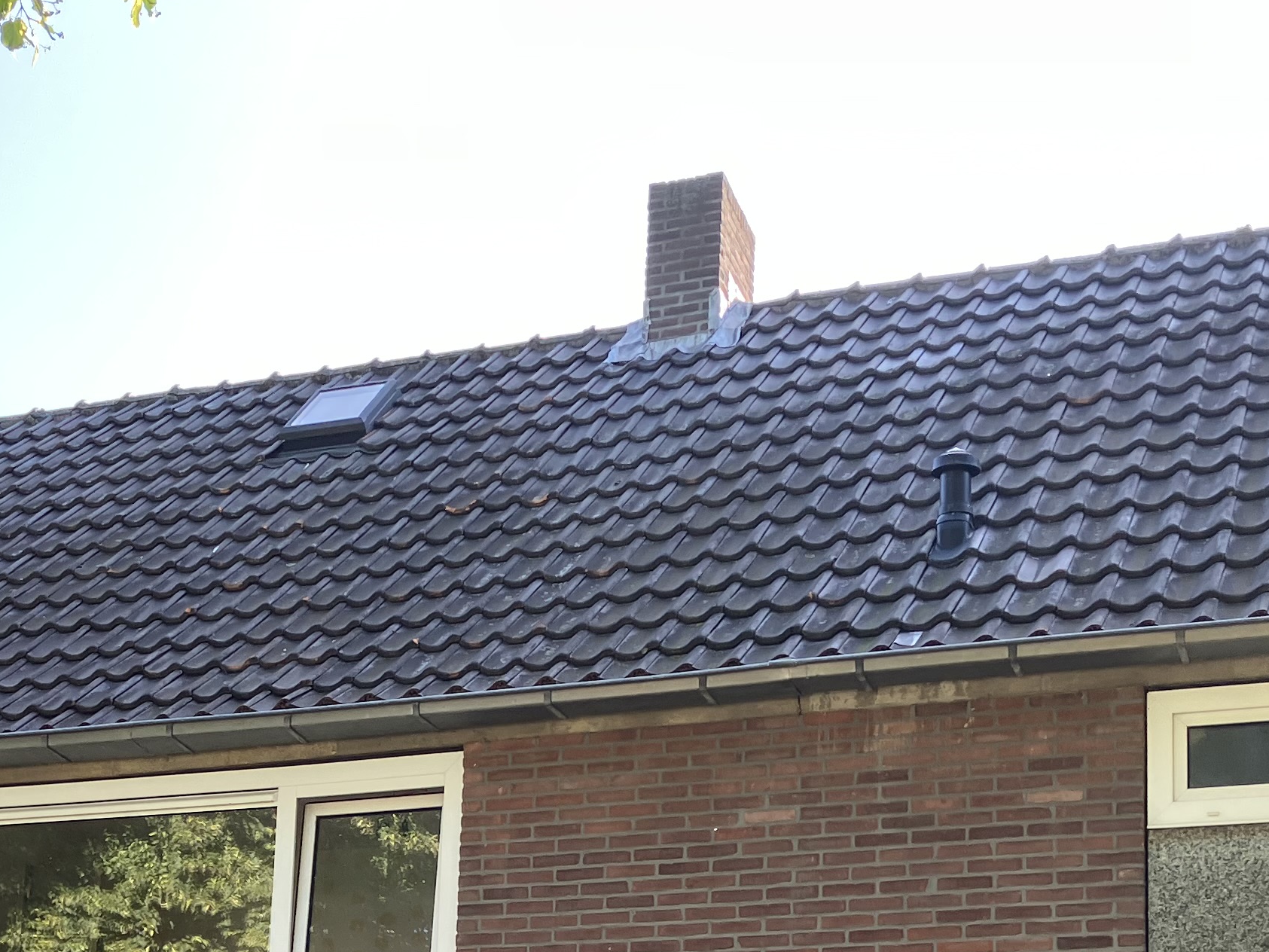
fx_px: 2456
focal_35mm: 67
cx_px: 396
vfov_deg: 20.8
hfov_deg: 28.7
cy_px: 1073
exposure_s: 1/196
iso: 32
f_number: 1.8
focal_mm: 3.99
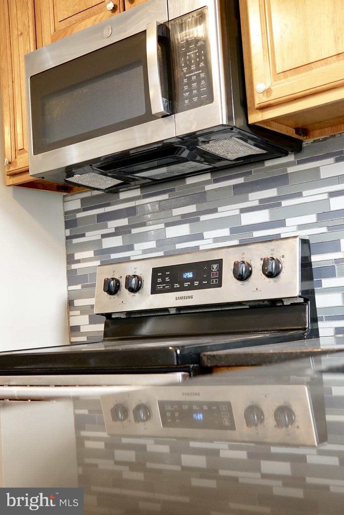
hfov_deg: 29.9
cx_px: 172
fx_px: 644
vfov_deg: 43.6
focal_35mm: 45
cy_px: 258
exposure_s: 1/160
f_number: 3.2
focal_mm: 30
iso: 1600
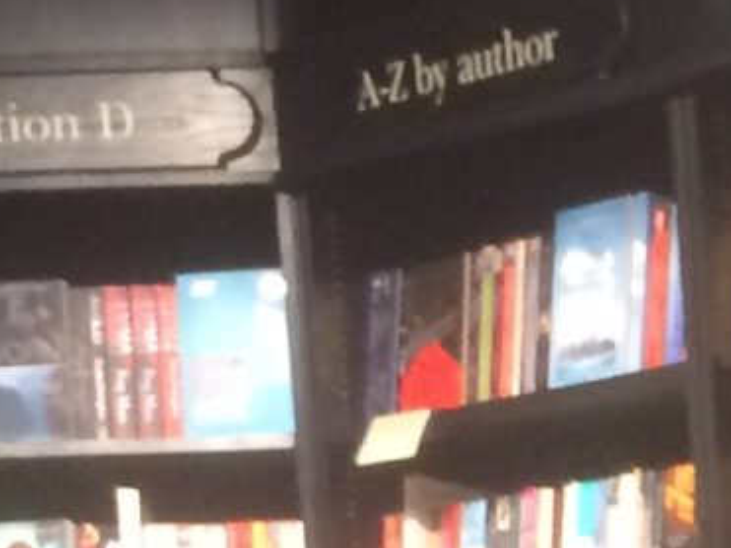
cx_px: 1450
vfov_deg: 7.0
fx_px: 4222
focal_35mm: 200
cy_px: 1356
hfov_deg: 9.3
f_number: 2.2
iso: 200
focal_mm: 4.15
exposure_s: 1/33
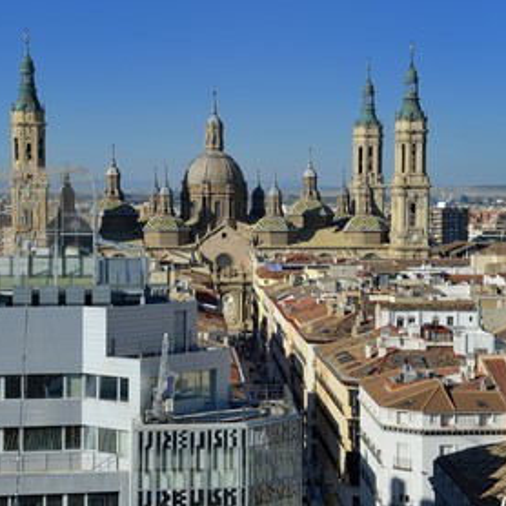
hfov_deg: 19.3
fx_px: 1488
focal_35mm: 90
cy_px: 253
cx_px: 282
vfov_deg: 19.3
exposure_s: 1/320
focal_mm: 70
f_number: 13
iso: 100
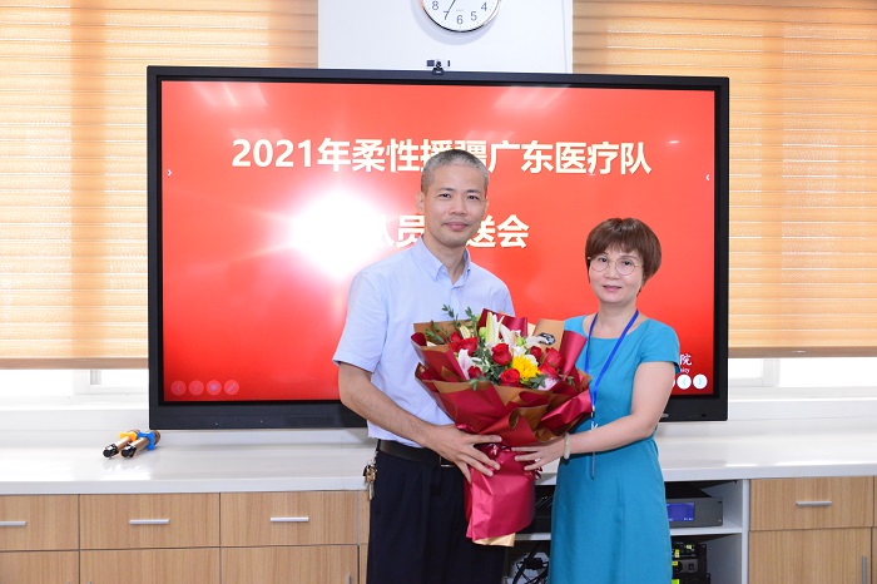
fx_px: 974
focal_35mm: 40
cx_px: 438
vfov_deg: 33.4
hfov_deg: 48.5
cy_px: 292
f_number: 5.6
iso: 6400
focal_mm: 40
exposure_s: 1/250
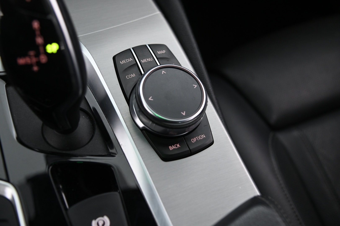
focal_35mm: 44
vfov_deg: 30.5
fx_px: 415
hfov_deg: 44.5
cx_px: 170
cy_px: 113
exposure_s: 1/15
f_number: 4
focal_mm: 44
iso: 2000
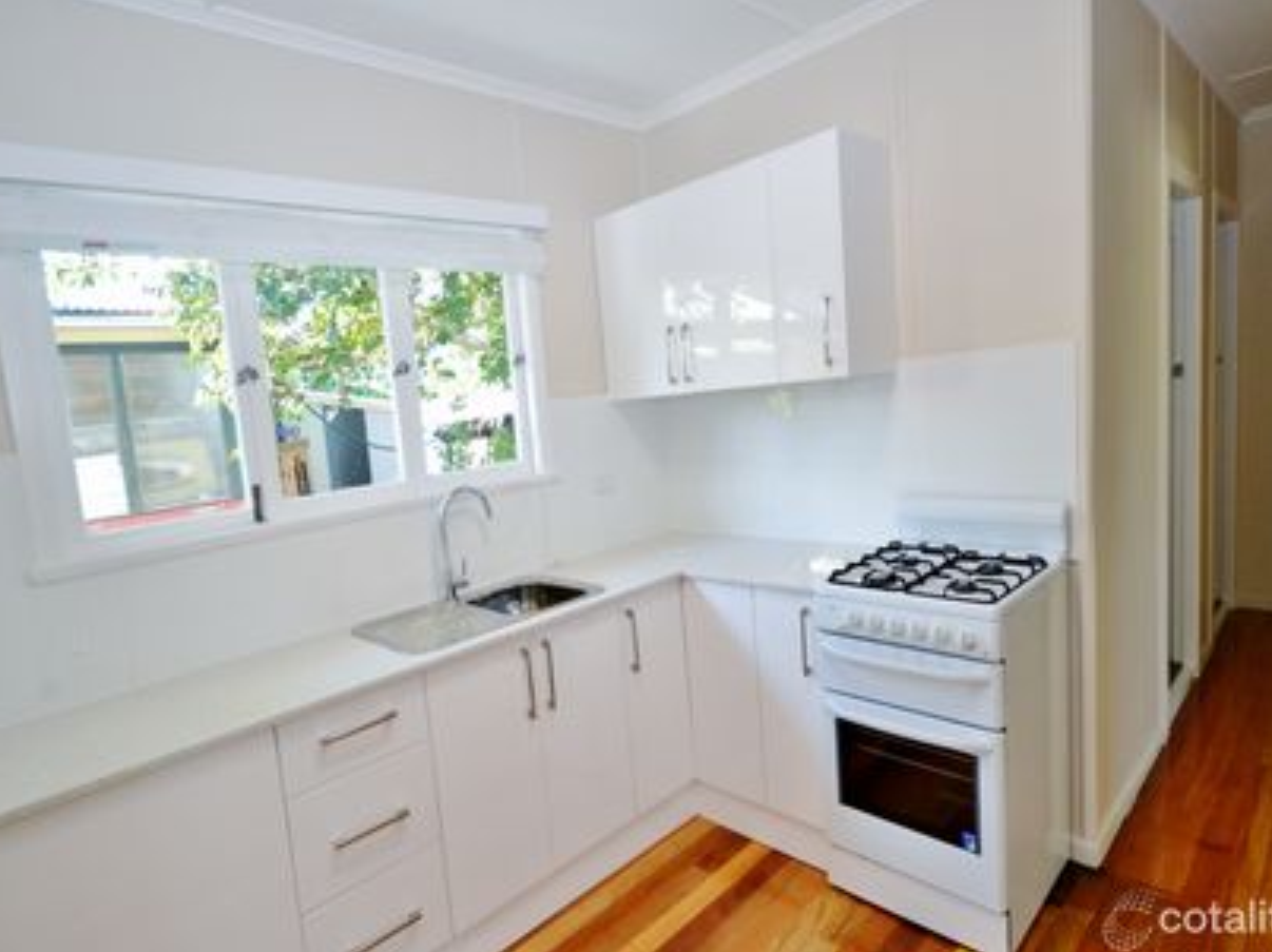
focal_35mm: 19
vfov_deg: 69.9
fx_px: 682
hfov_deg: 86.0
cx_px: 614
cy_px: 489
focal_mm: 11
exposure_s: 1/100
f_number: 5
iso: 400
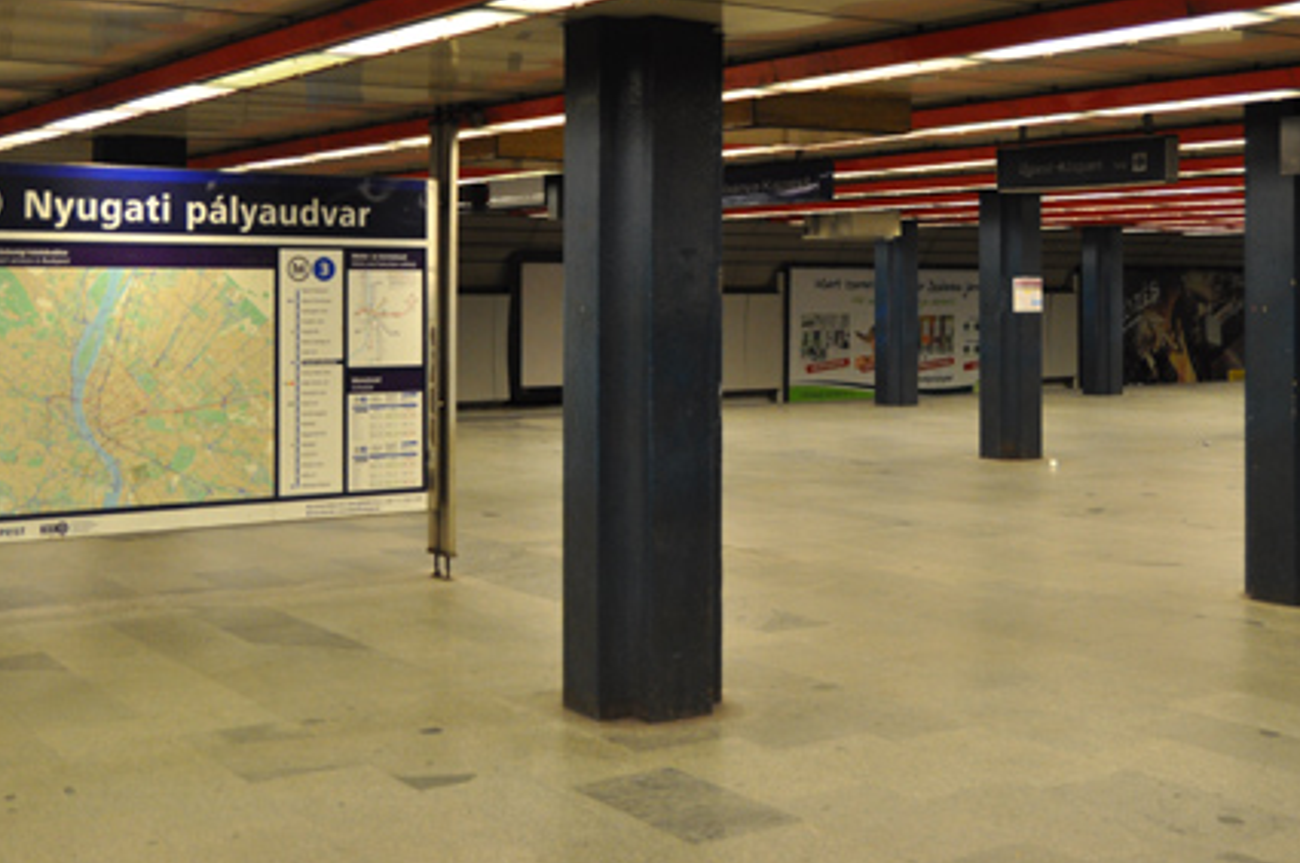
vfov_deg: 26.2
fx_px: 1839
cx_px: 688
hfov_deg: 38.9
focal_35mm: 51
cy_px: 275
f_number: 3.5
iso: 800
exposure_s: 1/50
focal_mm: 24
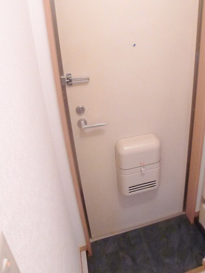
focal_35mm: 38
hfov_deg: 37.0
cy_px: 99
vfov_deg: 48.4
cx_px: 150
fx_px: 300
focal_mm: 5.1
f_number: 2
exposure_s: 1/15
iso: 800
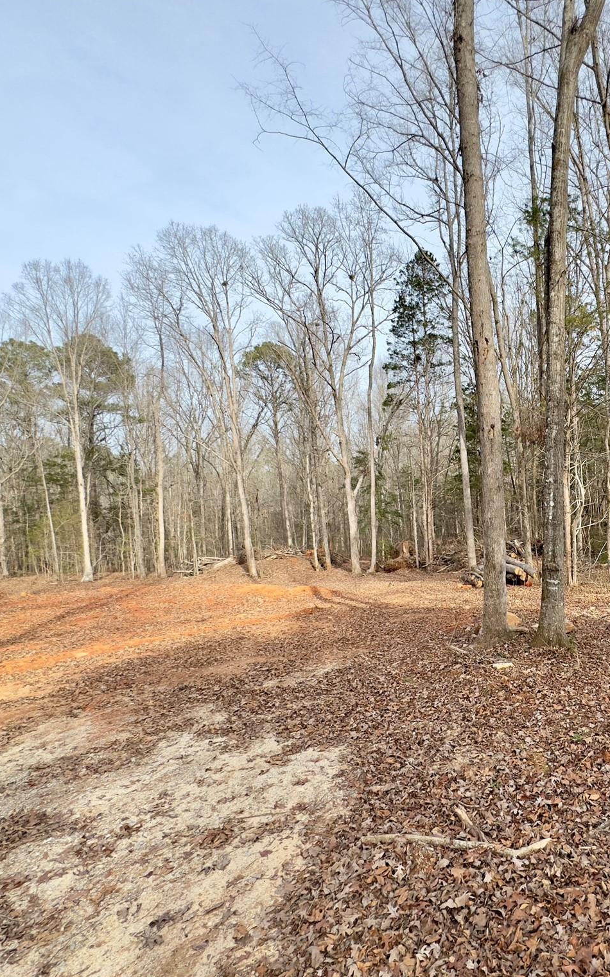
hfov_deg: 53.3
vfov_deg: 85.1
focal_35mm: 20
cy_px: 488
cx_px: 533
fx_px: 532
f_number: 2.2
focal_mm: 2.22
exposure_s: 1/600
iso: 40
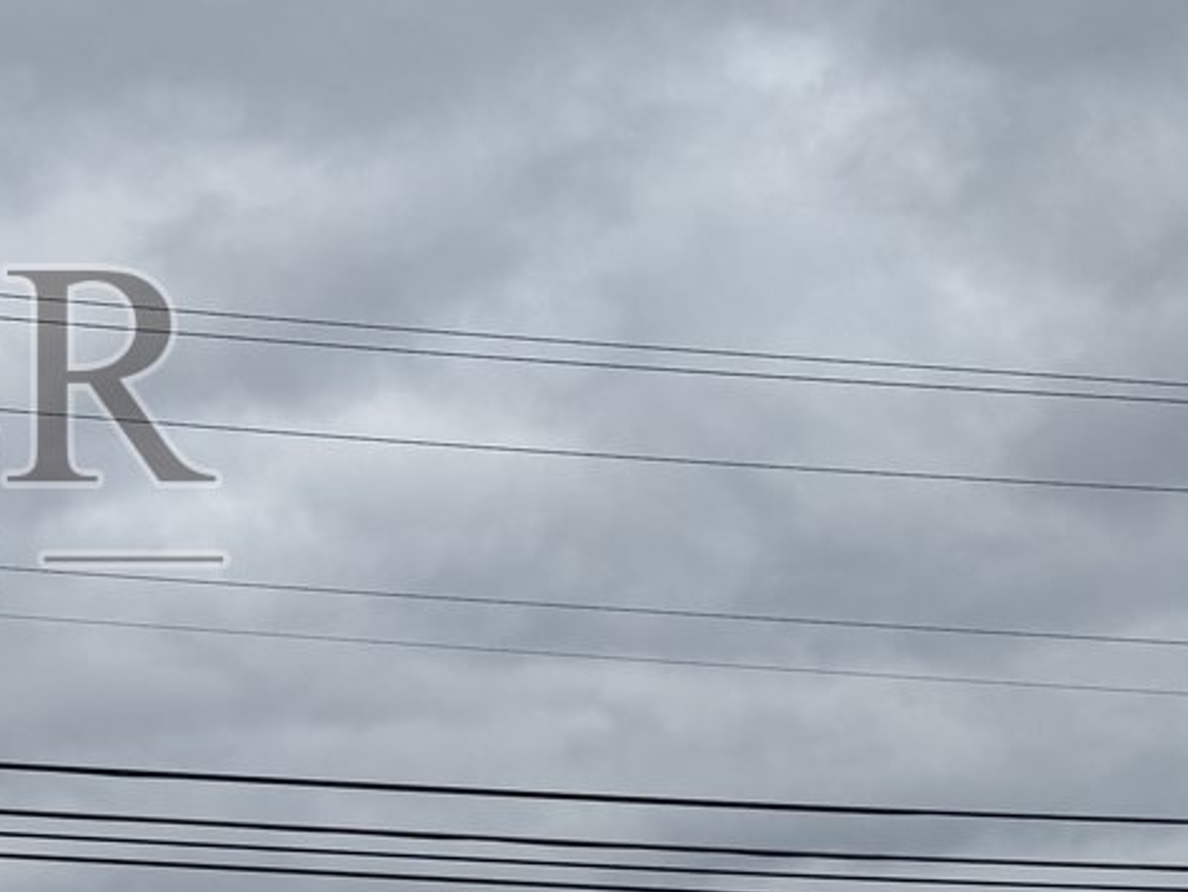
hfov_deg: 22.4
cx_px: -193
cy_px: 436
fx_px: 2781
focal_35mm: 81
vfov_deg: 18.2
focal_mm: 6.76
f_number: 1.78
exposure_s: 1/3802
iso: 80
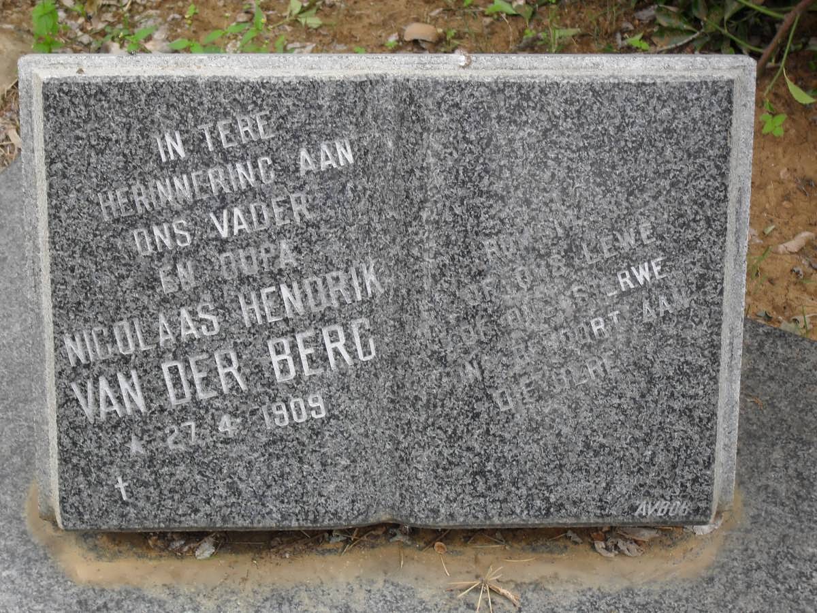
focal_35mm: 77
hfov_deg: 25.3
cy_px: 306
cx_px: 408
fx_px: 1817
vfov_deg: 19.1
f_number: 5
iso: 100
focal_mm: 13.6
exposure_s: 1/60
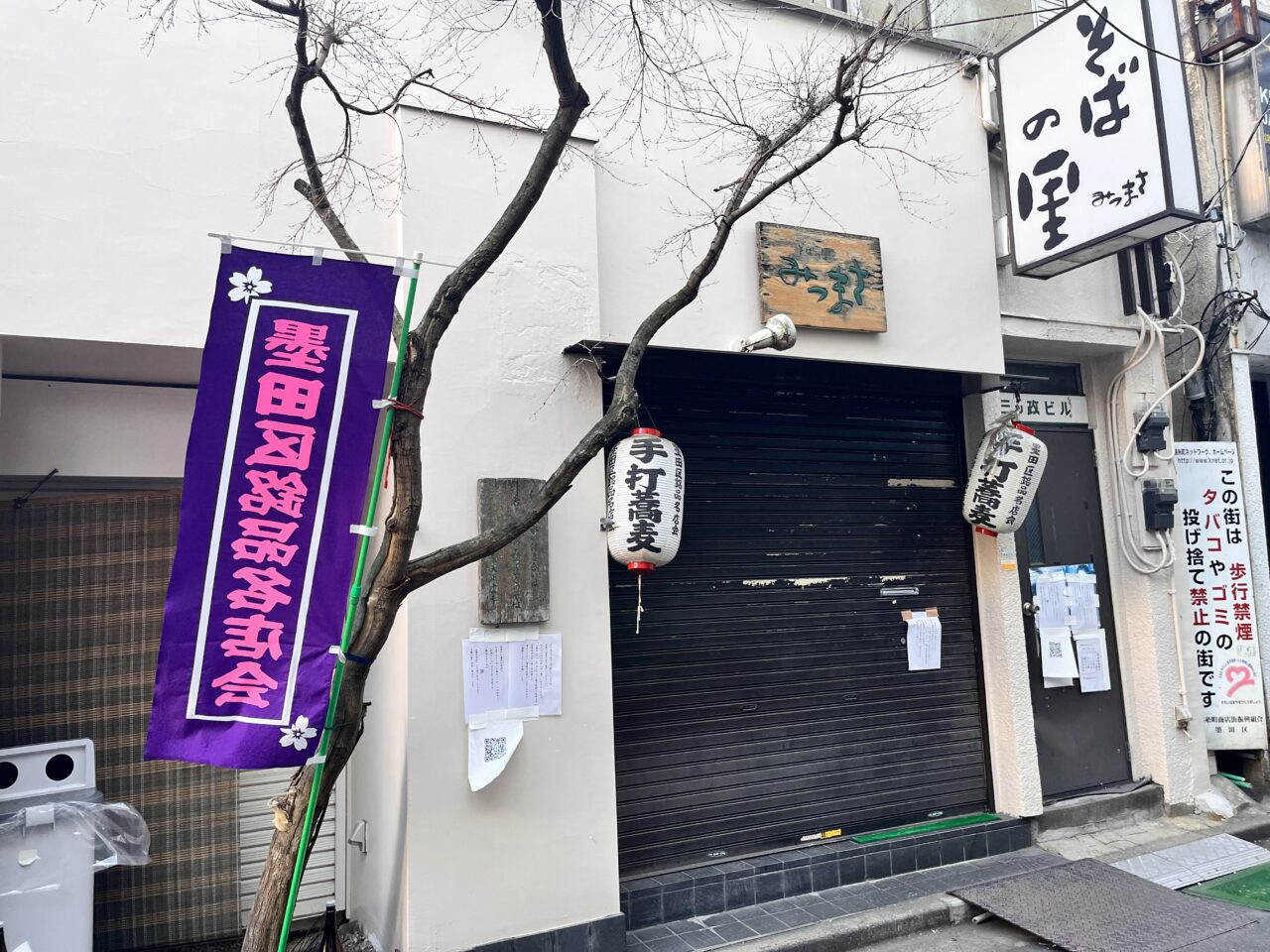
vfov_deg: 53.1
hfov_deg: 67.3
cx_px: 635
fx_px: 954
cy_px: 476
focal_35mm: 26
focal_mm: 5.1
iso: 125
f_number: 1.6
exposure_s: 1/121
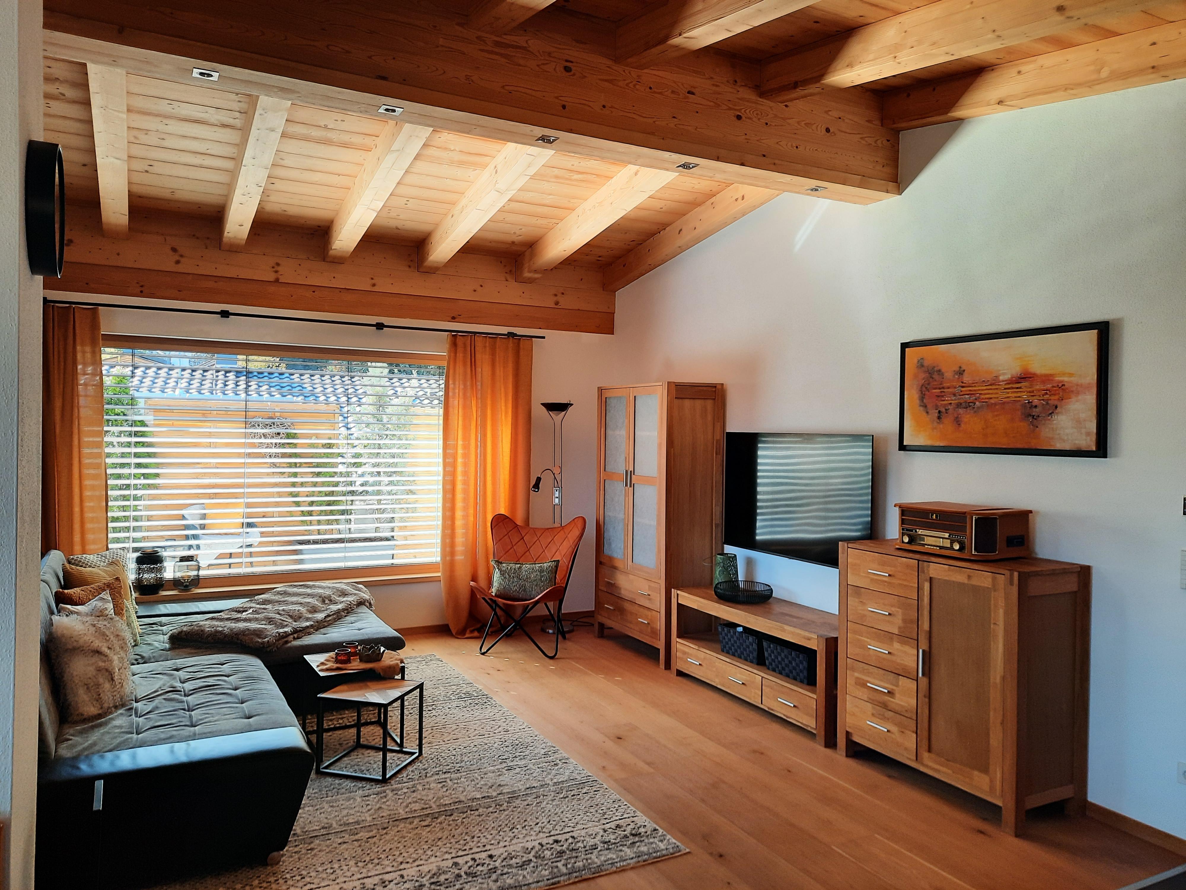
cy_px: 445
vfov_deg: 54.9
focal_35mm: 25
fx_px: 857
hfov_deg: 69.4
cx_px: 593
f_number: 2
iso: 50
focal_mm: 4.6
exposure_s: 1/50
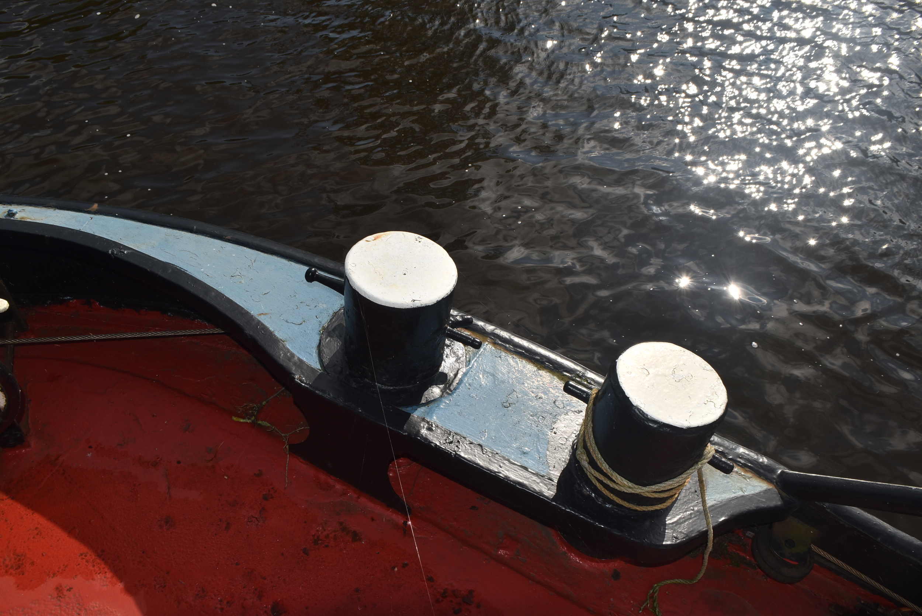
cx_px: 461
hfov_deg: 67.3
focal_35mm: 27
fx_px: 692
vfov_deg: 48.0
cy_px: 308
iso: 100
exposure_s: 1/200
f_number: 11
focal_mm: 18
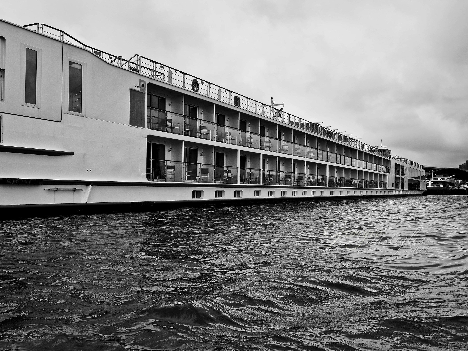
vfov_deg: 39.7
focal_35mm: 36
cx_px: 234
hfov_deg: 51.4
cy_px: 176
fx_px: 487
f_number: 8
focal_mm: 18
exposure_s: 1/500
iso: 200
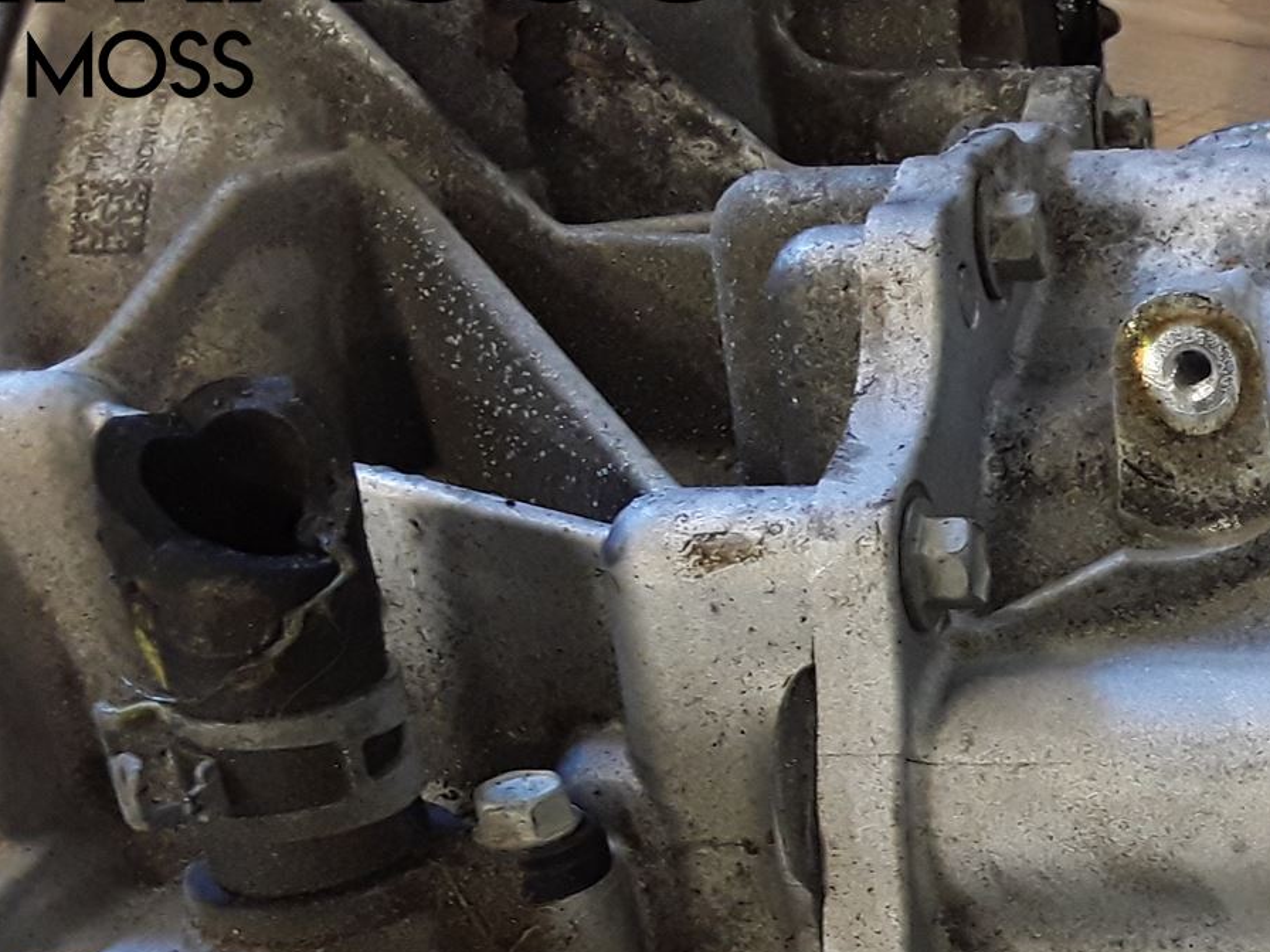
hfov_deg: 28.0
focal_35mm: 64
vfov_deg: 22.1
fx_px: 2348
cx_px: 1335
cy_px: 938
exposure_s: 1/50
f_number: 1.9
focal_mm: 2.91
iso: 100
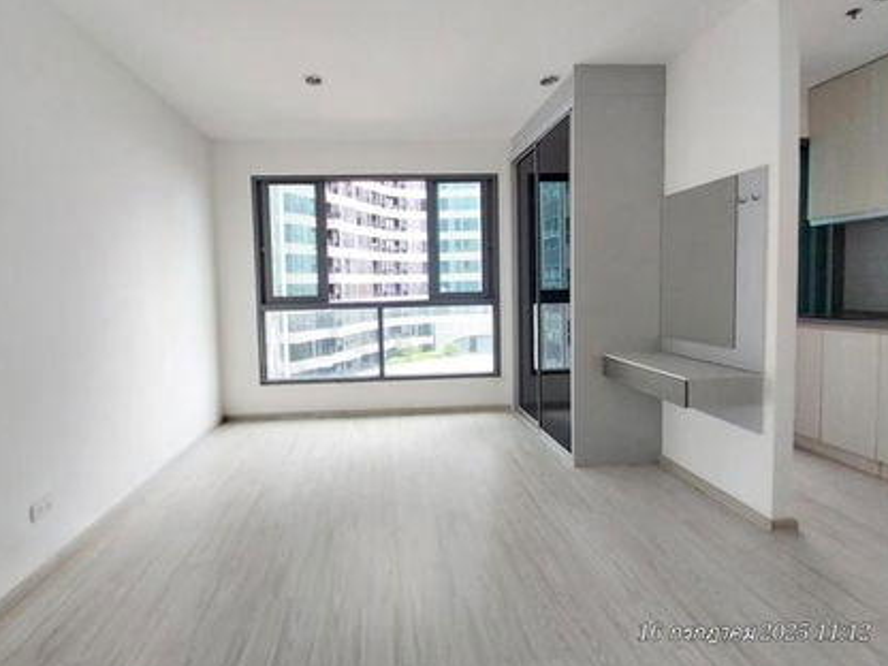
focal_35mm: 15
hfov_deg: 97.9
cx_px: 401
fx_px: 385
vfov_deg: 81.6
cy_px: 310
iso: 80
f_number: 2.2
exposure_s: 1/50
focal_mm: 1.3
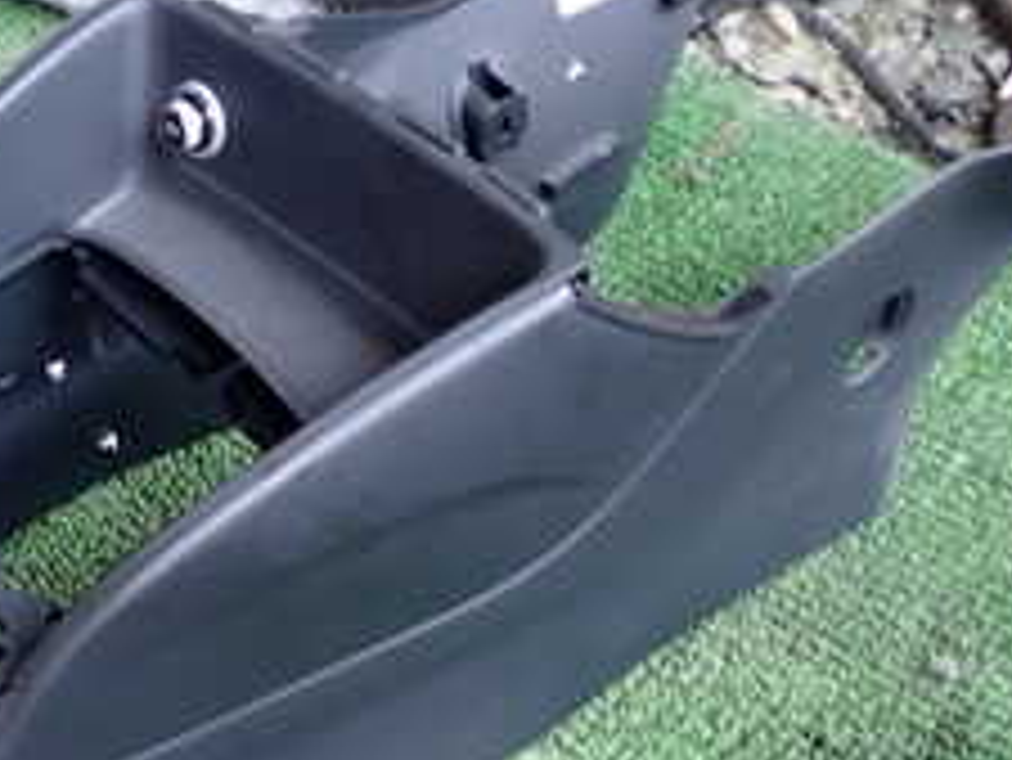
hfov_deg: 23.3
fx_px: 2340
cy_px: 845
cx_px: -18
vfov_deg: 17.8
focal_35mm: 80
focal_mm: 5.4
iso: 200
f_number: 2.3
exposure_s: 1/40
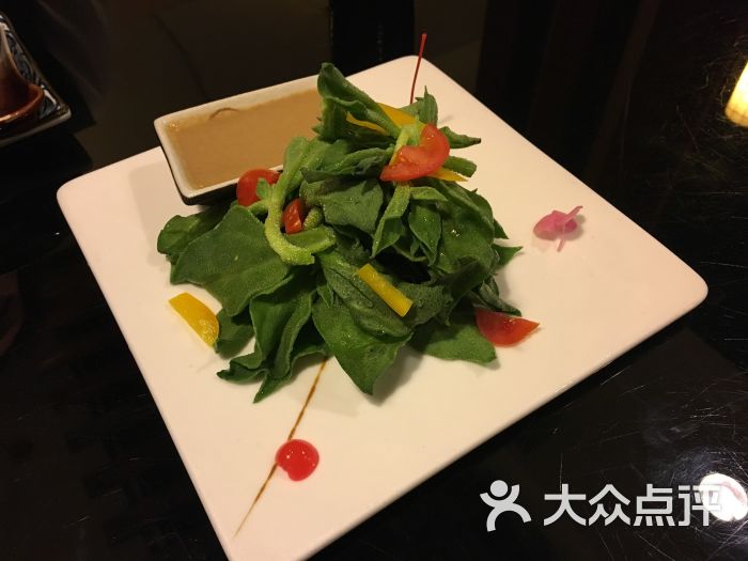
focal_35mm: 29
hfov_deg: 61.7
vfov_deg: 48.2
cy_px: 280
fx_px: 627
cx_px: 374
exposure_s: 1/33
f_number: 2.2
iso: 200
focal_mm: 4.15
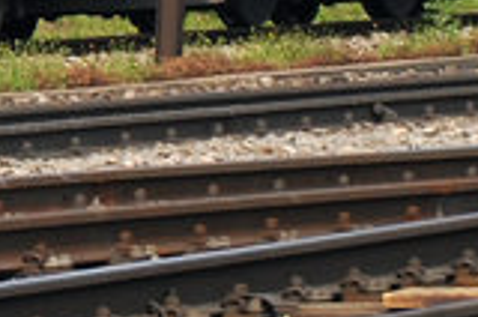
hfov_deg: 2.6
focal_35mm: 788
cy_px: -749
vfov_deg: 1.7
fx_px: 10442
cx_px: -415
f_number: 5
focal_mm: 70
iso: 200
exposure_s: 1/1000
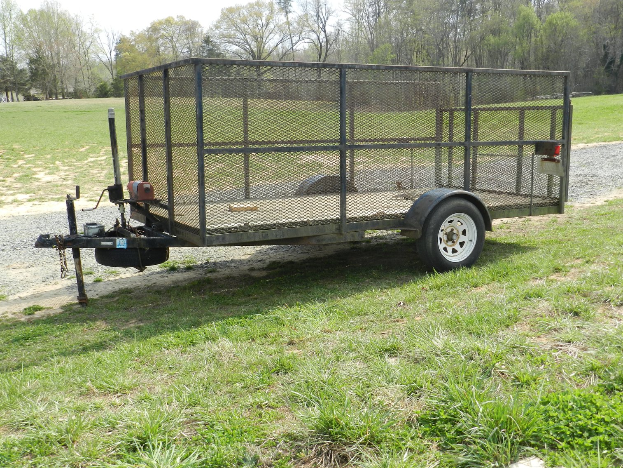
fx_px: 684
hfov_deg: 49.0
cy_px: 234
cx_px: 312
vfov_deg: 37.7
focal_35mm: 38
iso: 160
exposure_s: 1/500
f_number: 4
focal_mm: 6.7
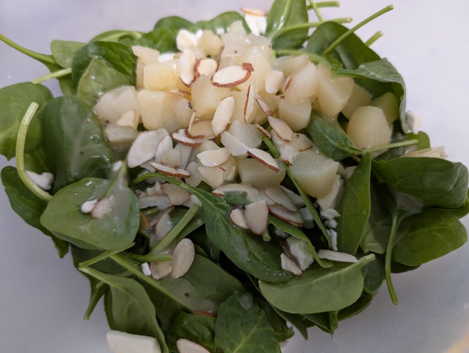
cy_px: 176
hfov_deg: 71.5
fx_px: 326
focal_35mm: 24
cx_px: 234
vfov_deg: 56.9
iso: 332
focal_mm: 6.9
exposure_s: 1/120
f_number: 1.68
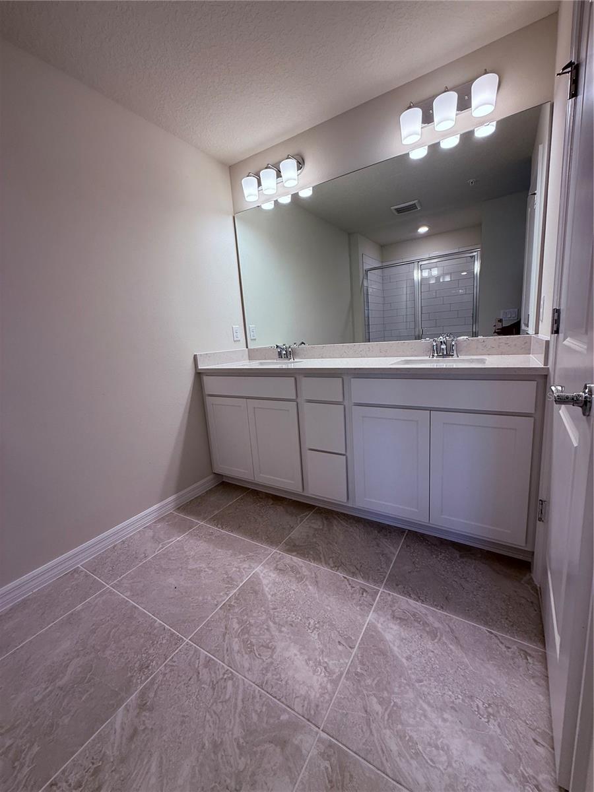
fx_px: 320
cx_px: 297
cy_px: 396
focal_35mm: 14
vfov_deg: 102.1
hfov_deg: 85.7
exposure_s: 1/120
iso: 100
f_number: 2.2
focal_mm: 2.22
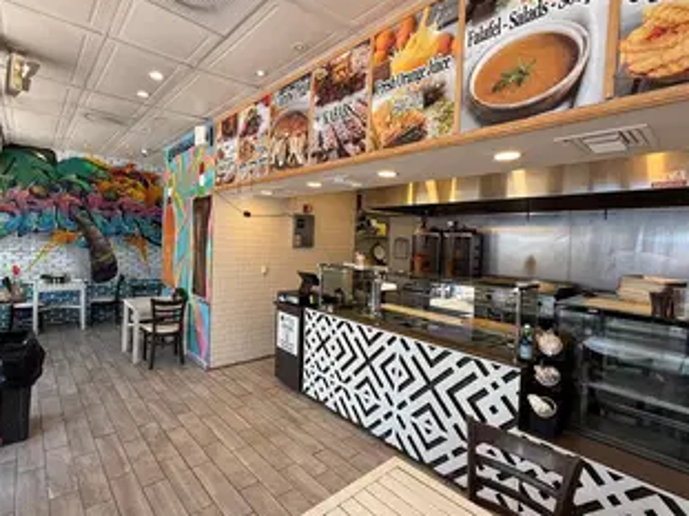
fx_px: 358
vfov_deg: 71.5
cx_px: 323
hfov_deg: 87.7
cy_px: 248
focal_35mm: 18
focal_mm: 2.22
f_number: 2.2
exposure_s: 1/120
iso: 100
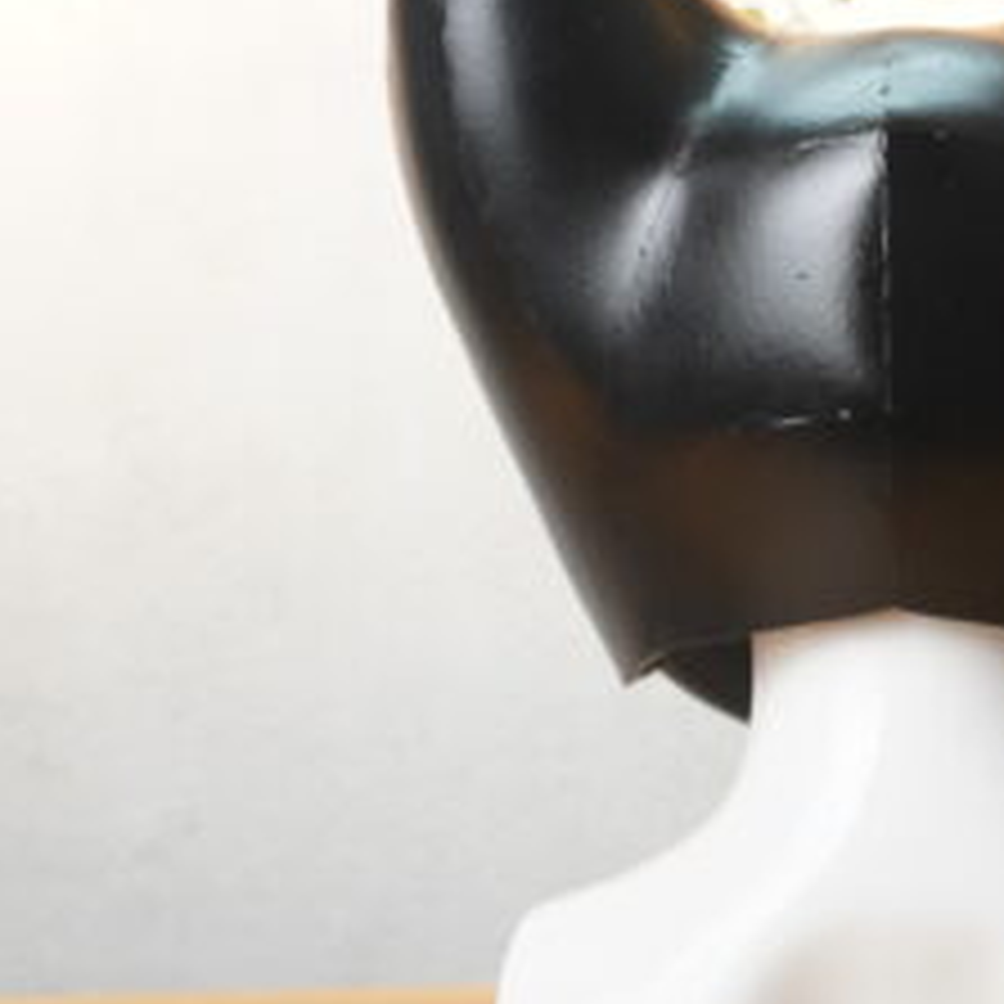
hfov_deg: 30.2
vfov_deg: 30.3
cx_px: 837
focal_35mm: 55
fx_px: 1805
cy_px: 189
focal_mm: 16
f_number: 3.5
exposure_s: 1/80
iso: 320
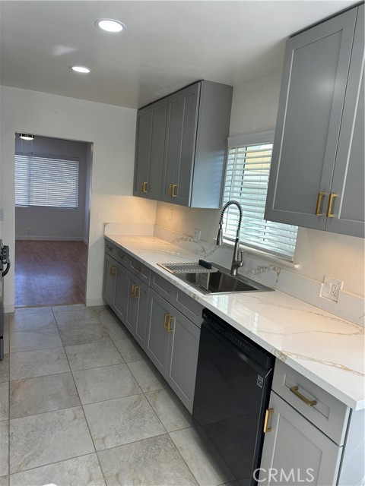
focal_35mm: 24
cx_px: 182
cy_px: 243
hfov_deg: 56.8
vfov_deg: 71.6
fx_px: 337
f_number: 1.78
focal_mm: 6.86
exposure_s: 1/300
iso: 80
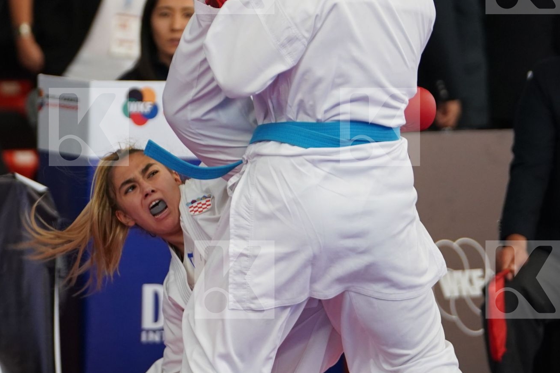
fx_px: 5303
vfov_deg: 4.0
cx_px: 234
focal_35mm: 341
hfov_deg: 6.0
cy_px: 127
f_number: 2.8
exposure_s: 1/800
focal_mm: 165
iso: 1600
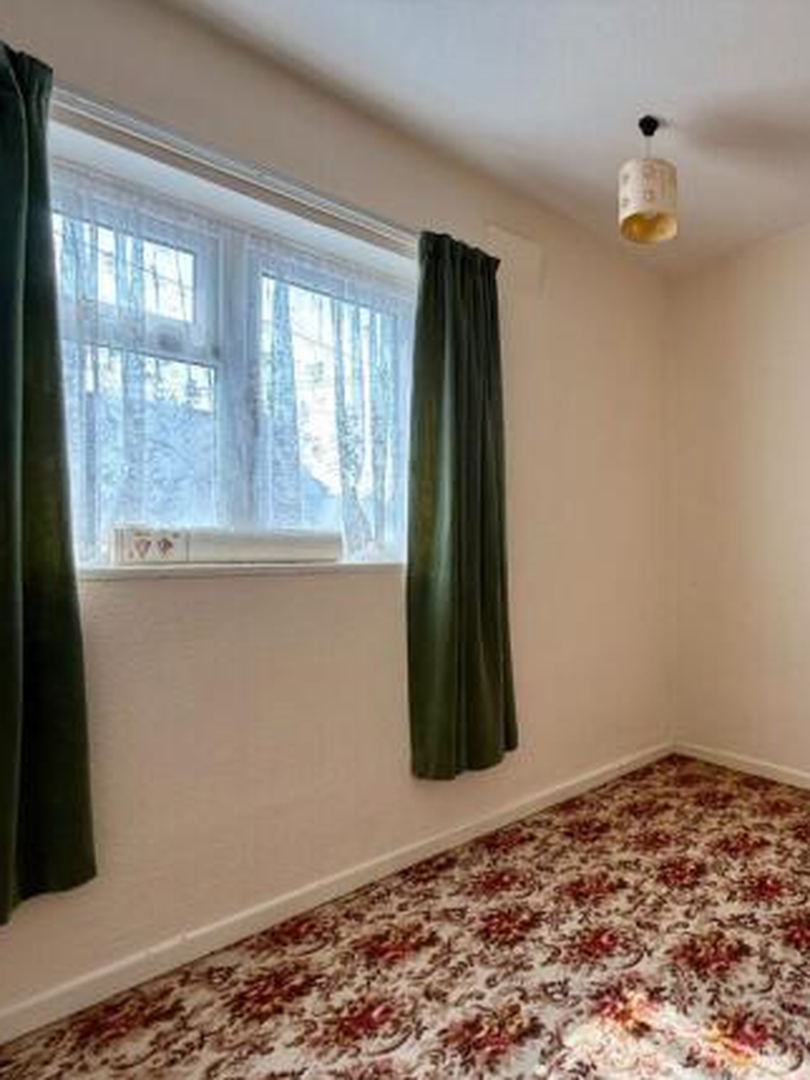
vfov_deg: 84.6
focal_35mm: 19
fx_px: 592
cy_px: 548
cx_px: 665
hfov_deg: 62.0
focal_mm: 2.22
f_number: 2.2
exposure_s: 1/99
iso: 64
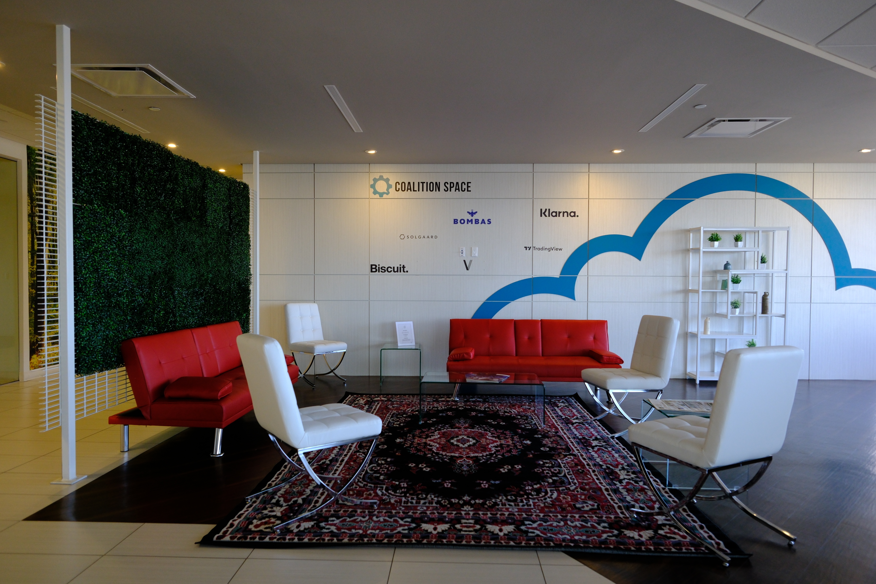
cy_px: 292
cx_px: 438
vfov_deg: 59.5
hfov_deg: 81.2
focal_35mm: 21
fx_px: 511
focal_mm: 14
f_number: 4
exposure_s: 1/60
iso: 1000
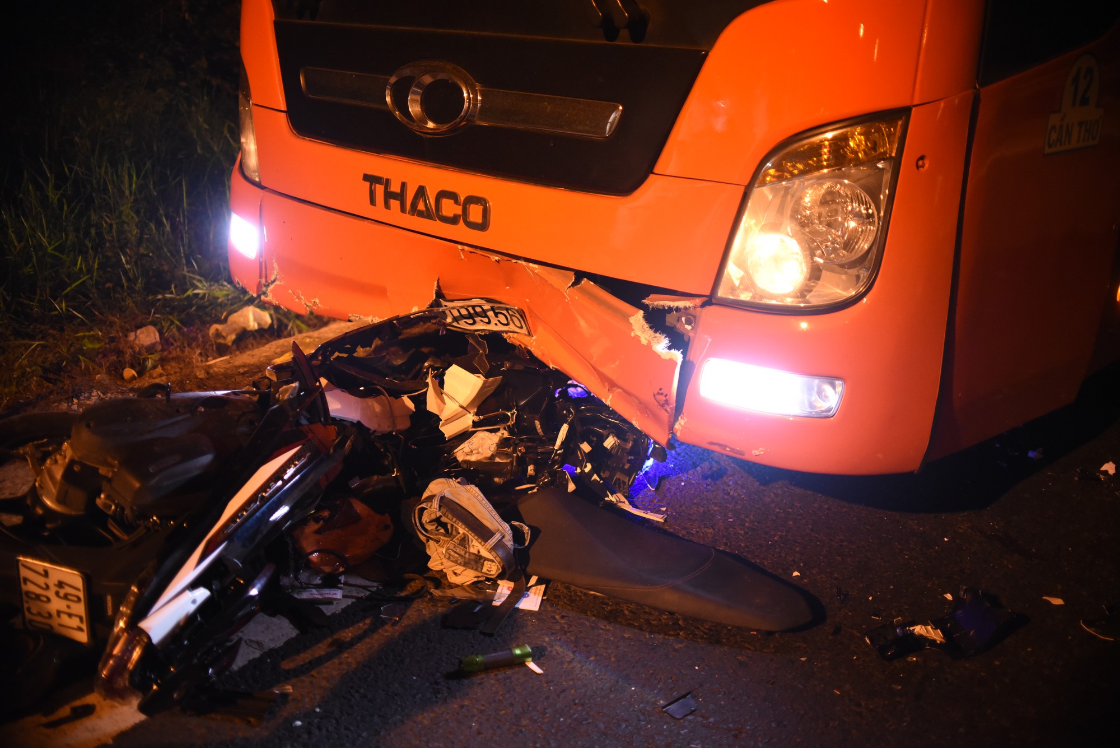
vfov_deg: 37.9
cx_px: 560
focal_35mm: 35
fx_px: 1089
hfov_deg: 54.4
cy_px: 374
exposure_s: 1/80
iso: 4000
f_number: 1.8
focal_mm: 35
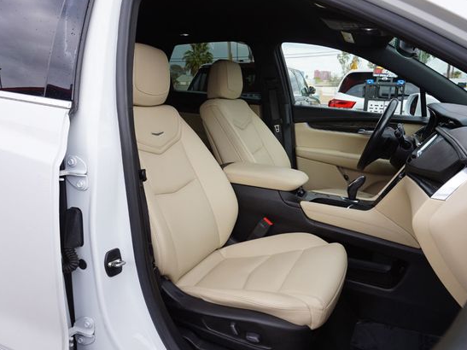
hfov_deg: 65.0
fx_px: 364
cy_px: 177
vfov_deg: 51.3
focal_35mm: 27
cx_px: 268
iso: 100
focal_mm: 16
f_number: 8
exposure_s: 1/80
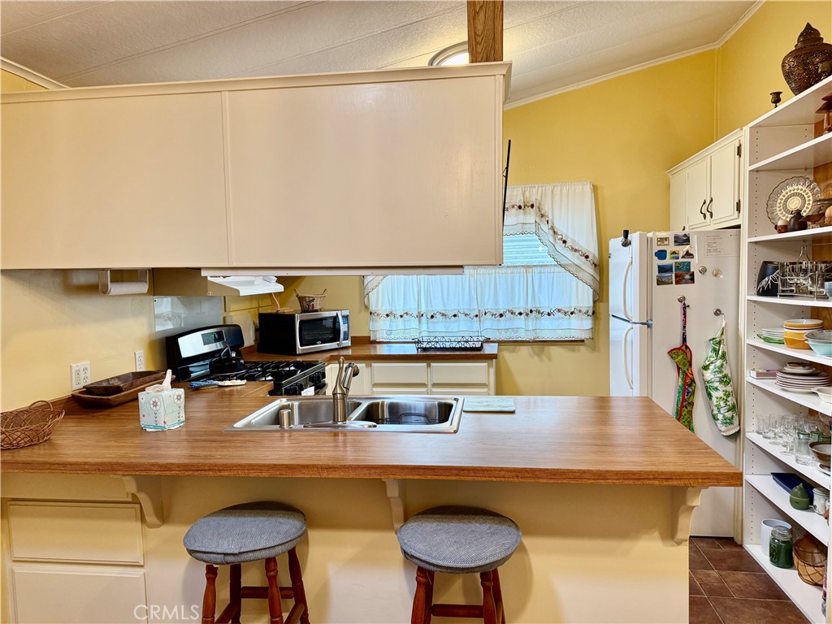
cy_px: 312
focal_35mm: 24
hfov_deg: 71.6
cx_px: 416
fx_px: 577
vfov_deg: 56.8
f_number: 1.78
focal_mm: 6.76
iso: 200
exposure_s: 1/120
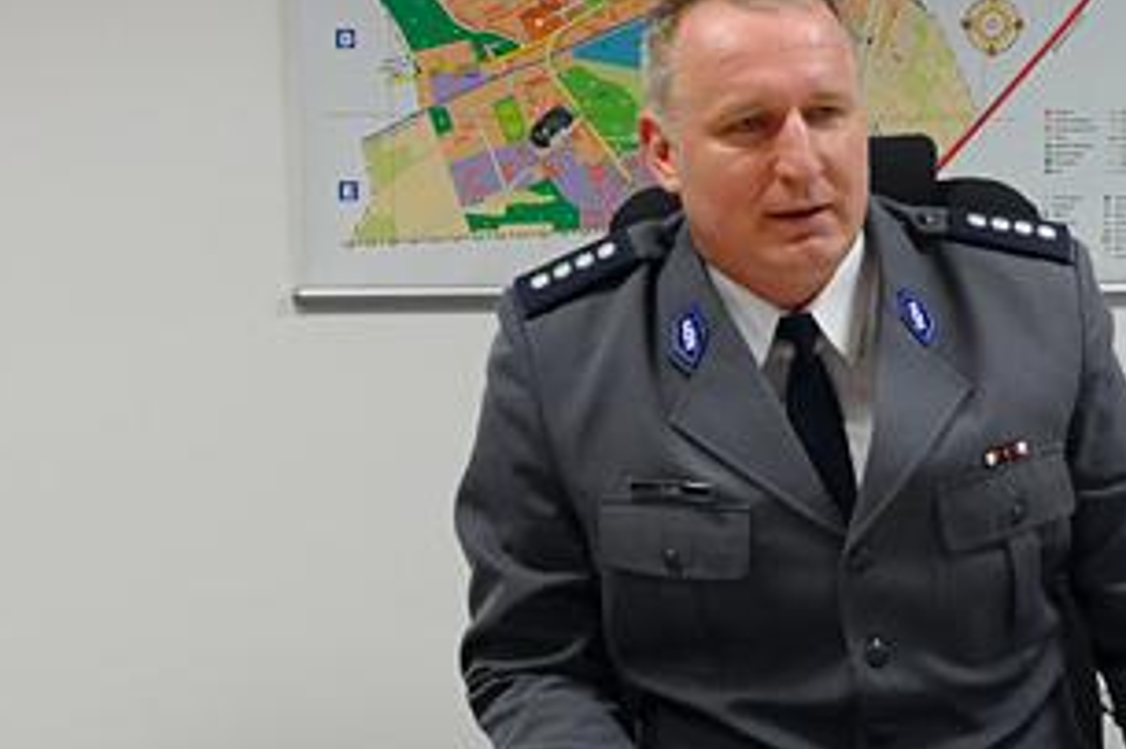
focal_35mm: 92
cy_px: 500
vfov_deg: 14.8
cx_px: 1078
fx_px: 2876
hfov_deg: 21.5
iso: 2000
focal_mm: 22
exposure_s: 1/160
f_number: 6.3
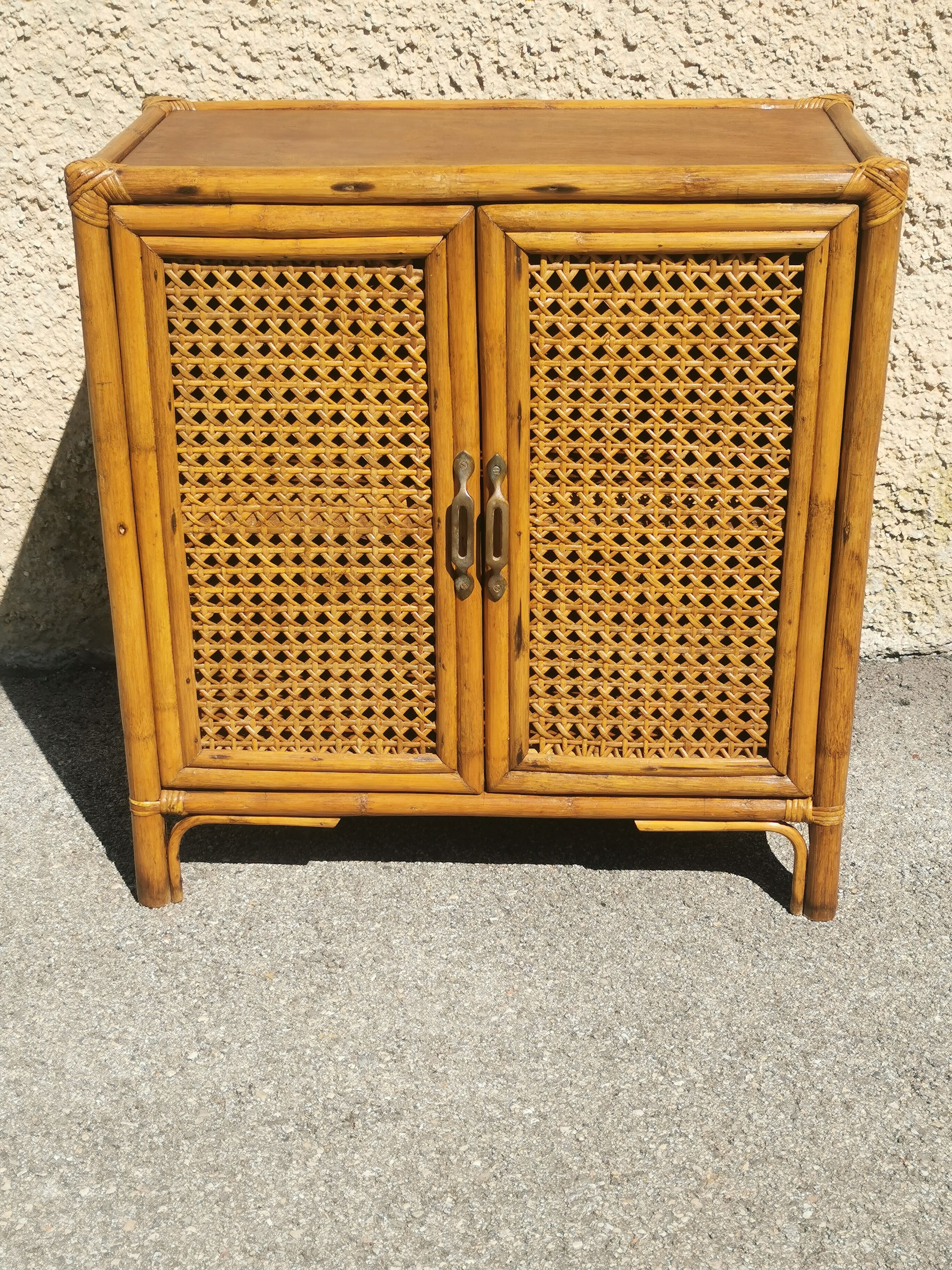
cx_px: 476
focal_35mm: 51
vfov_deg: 37.5
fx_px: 1870
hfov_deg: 28.6
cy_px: 635
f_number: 1.8
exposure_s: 1/3175
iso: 50
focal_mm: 5.58
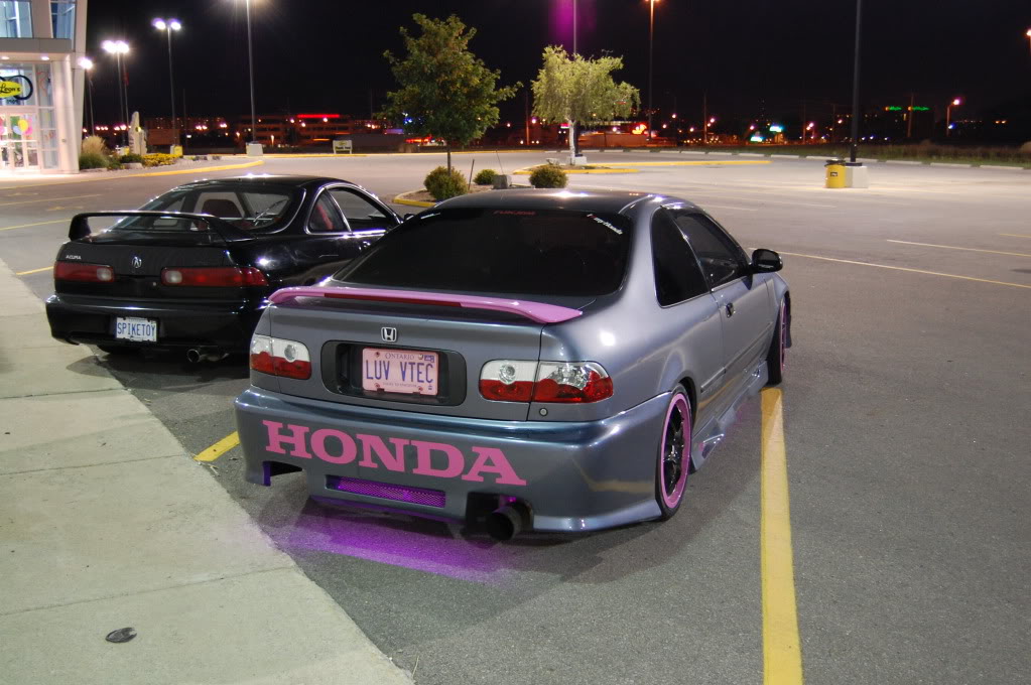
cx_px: 516
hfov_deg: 53.2
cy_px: 342
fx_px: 1030
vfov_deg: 36.8
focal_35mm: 36
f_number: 4
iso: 800
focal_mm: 24
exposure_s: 1/10
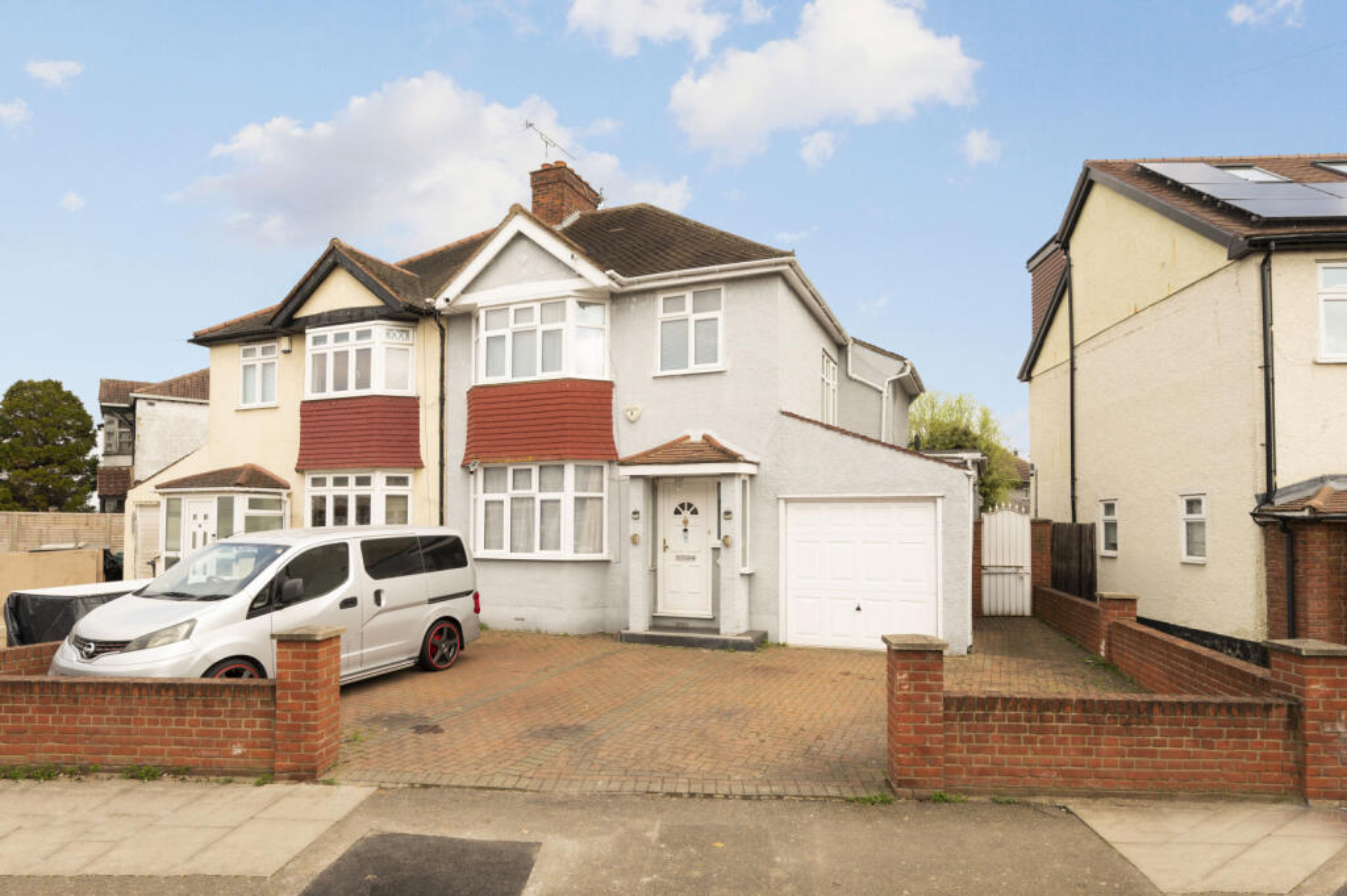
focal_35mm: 17
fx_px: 636
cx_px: 674
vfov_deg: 70.3
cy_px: 448
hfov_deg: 93.3
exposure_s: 1/200
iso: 200
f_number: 8
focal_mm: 17
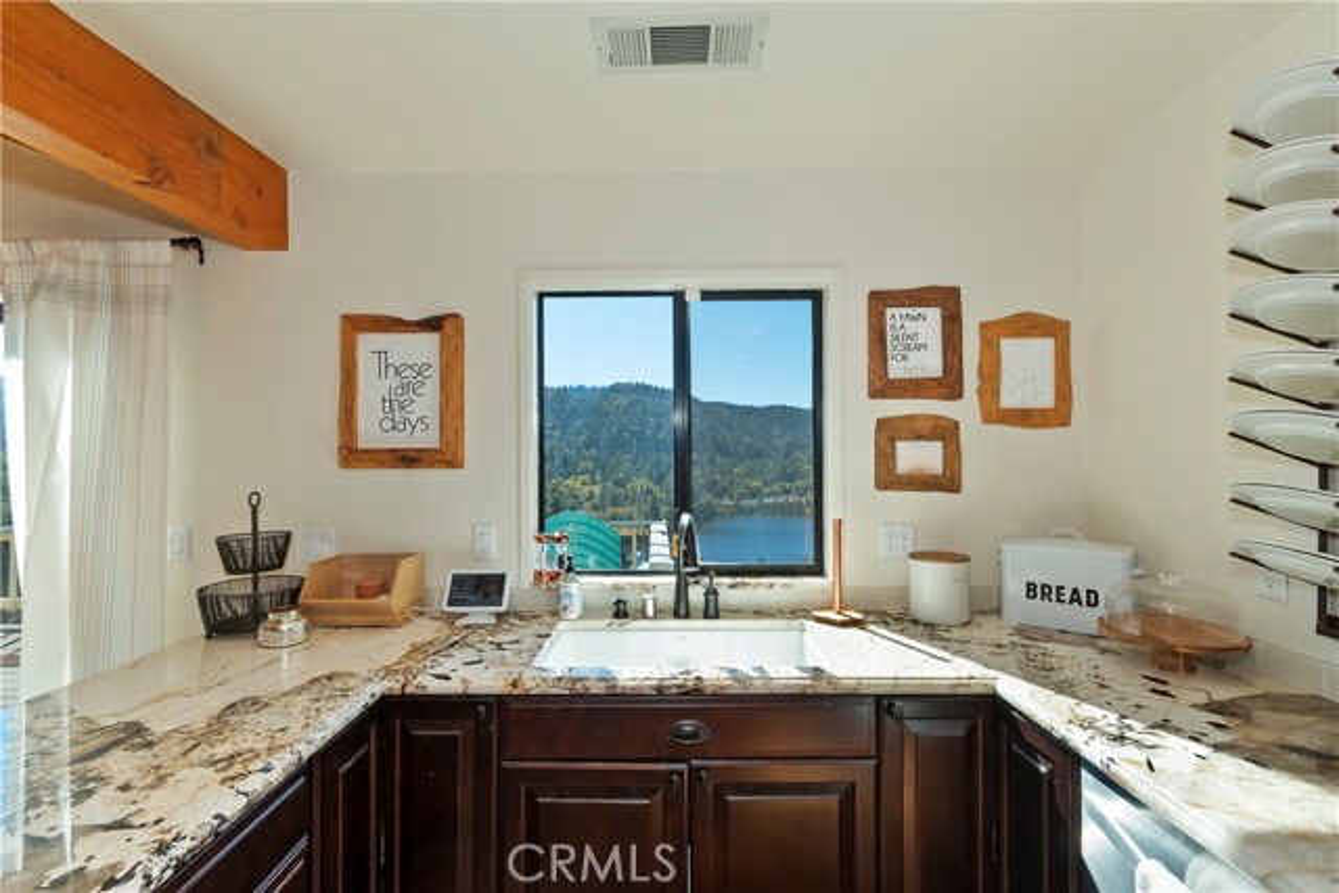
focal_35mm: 15
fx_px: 558
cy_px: 446
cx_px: 670
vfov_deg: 77.4
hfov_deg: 100.4
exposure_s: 1/30
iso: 100
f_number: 8
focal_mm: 10
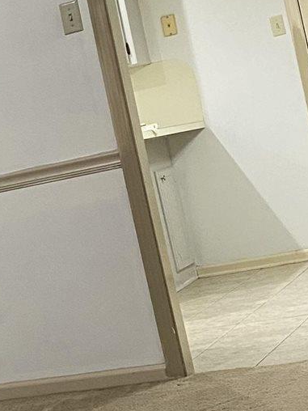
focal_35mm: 118
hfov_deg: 11.7
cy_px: 210
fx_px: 1400
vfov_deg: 16.7
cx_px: -218
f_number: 1.8
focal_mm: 4.25
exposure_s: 1/60
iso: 250
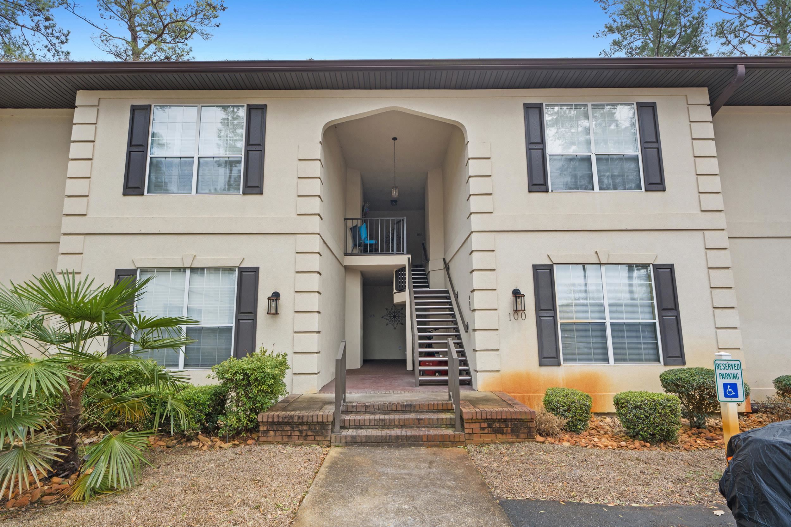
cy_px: 264
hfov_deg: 90.0
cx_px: 396
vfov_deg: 67.4
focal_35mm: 18
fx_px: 395
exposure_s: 1/60
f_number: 8
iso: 400
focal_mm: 18
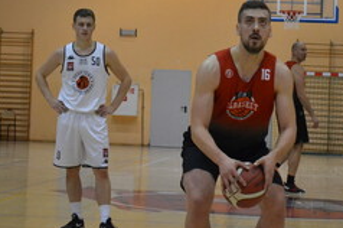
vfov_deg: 9.2
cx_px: 187
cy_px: 48
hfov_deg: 13.9
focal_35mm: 148
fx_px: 1407
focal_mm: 55
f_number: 5.6
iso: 3200
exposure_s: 1/250
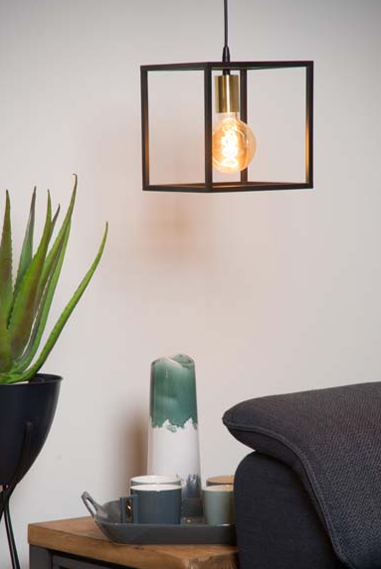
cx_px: 184
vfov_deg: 13.1
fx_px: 2488
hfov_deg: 8.8
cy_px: 330
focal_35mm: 157
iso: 100
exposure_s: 1/5
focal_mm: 120
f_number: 11
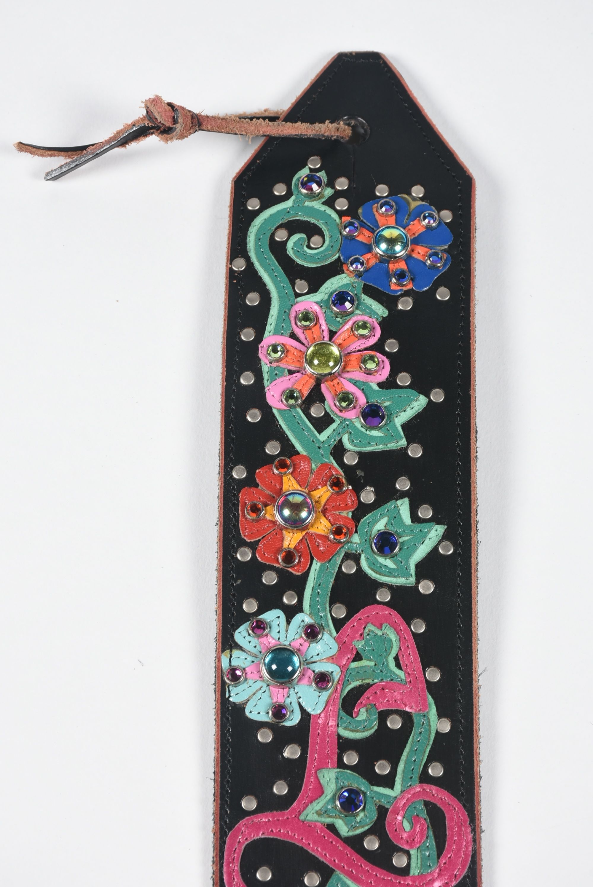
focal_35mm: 99
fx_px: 2441
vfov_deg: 20.6
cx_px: 296
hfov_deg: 13.8
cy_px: 444
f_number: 11
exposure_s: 1/125
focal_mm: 66
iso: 200
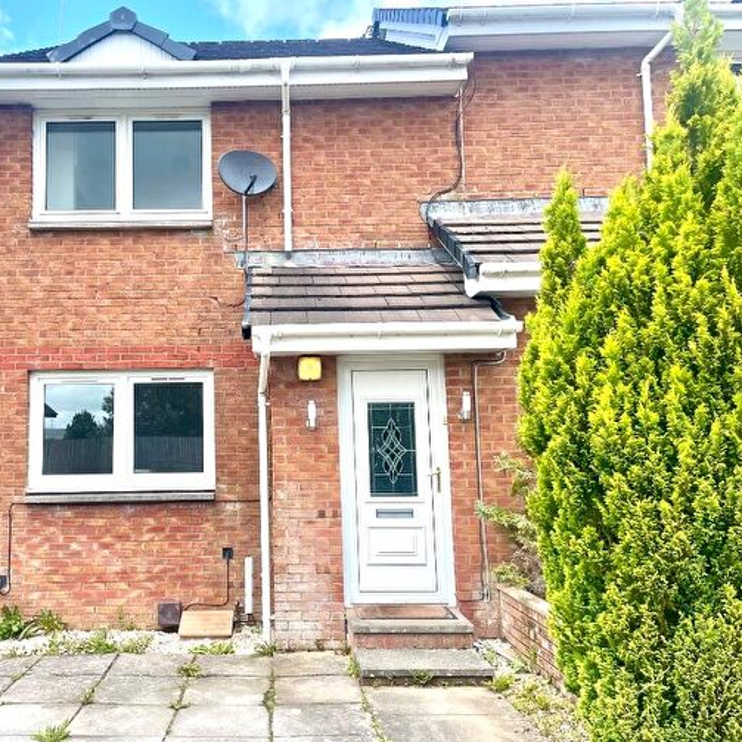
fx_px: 776
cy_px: 375
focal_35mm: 32
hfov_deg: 50.2
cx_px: 251
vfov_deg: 51.1
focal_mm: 4.2
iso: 32
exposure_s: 1/1092
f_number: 1.6
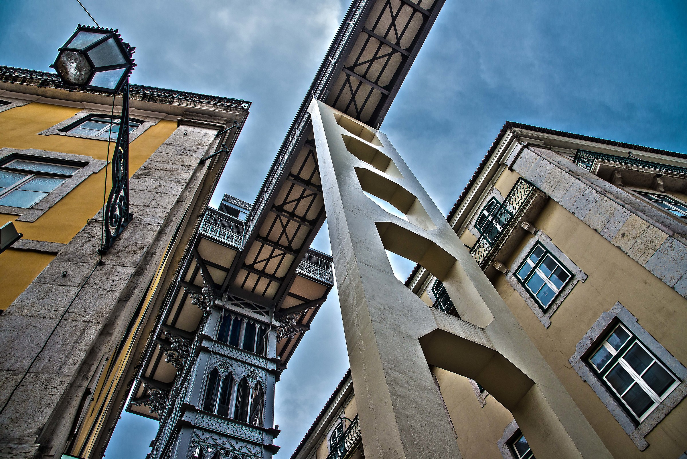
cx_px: 344
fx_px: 458
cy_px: 230
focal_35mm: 24
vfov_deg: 53.2
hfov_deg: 73.7
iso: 400
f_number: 10
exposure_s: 1/320
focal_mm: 24
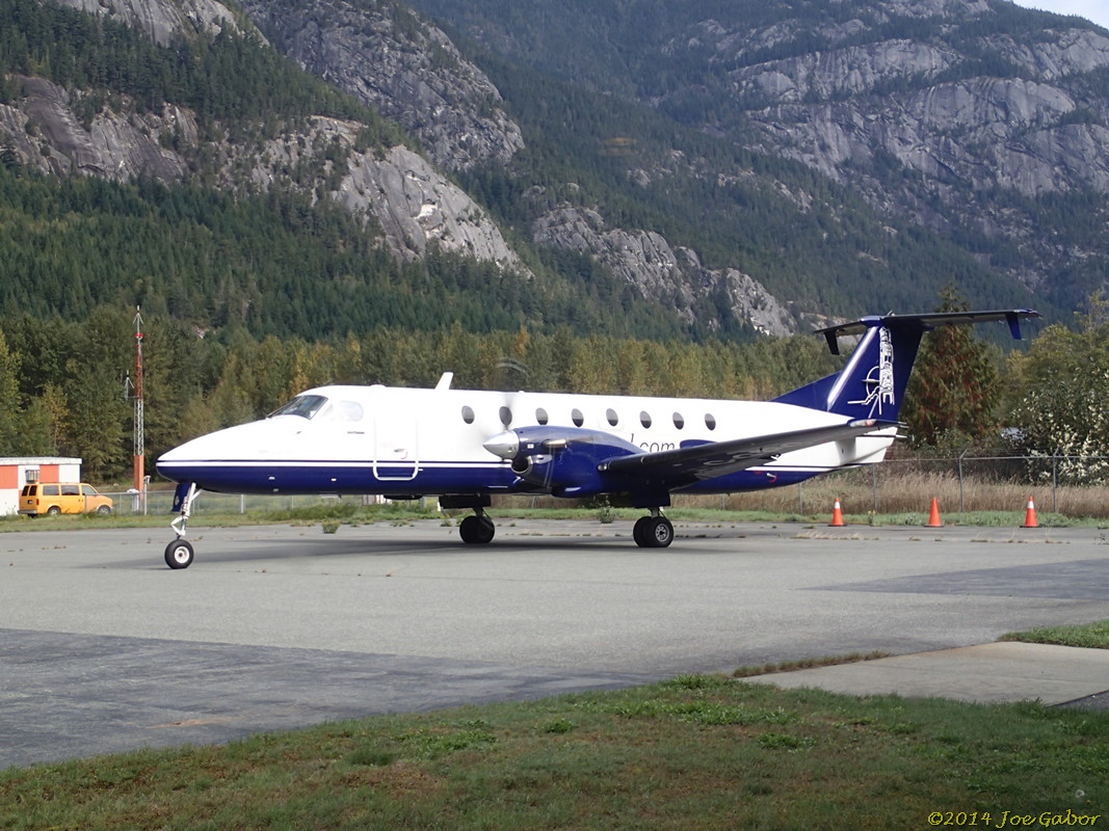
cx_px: 554
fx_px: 1826
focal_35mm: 57
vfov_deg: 25.7
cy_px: 416
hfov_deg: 33.8
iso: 100
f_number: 5
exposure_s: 1/125
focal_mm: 10.29
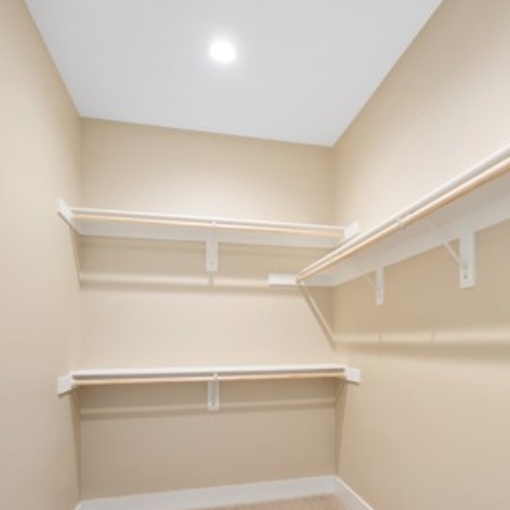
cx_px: 307
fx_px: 433
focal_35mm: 26
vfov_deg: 59.5
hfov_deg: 60.4
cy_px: 340
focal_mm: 15
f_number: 8
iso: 100
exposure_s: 1/2
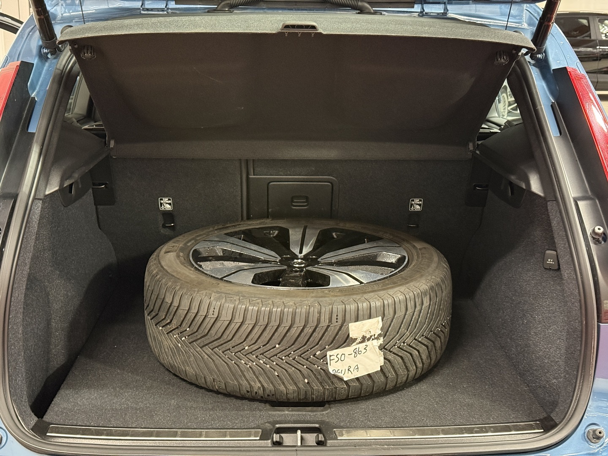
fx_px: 843
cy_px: 228
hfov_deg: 39.7
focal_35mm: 48
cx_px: 304
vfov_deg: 30.3
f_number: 1.78
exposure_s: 1/40
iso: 500
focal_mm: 6.76
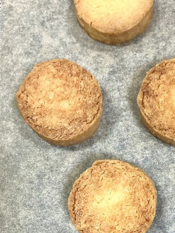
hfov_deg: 25.3
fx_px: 384
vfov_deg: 32.2
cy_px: 207
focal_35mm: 57
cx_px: 136
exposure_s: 1/60
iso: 100
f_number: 1.8
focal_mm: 3
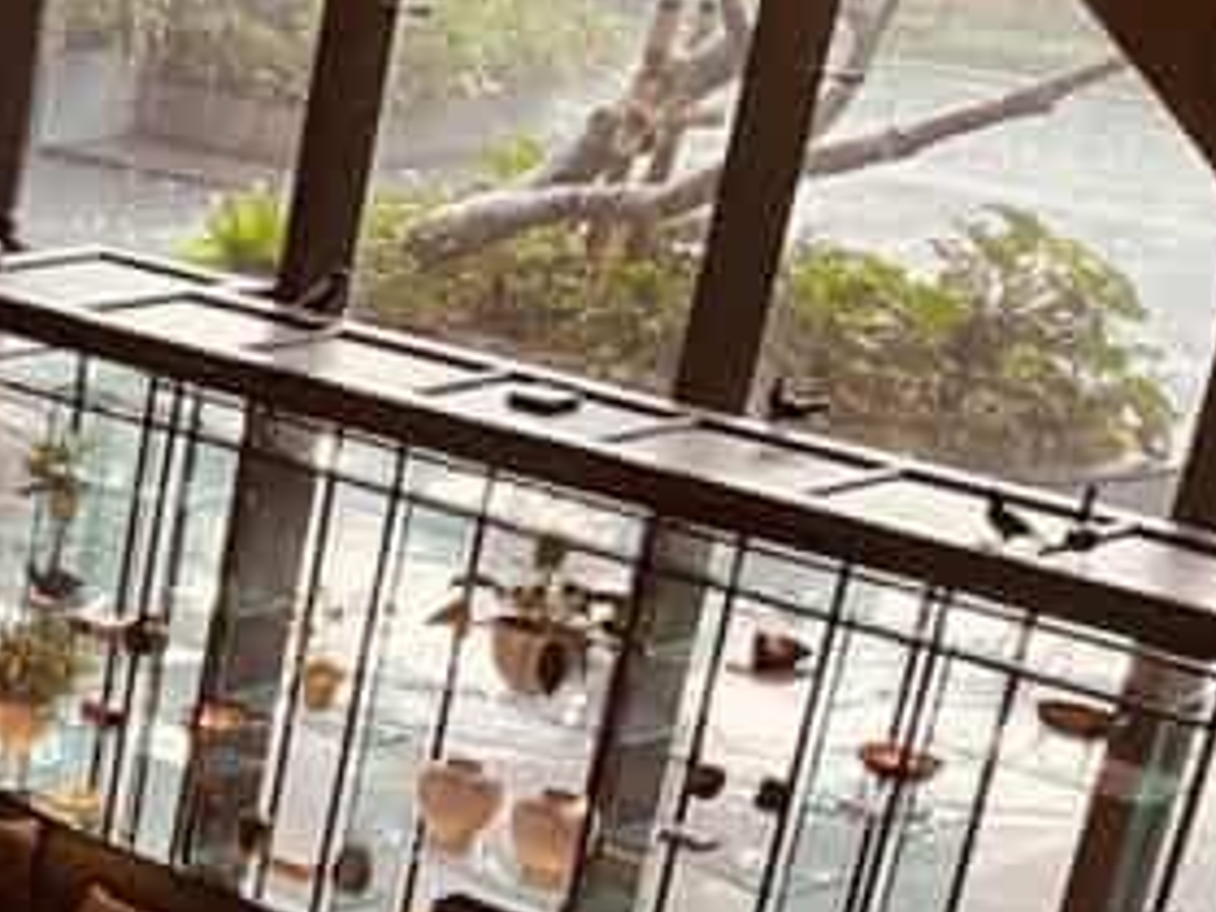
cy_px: 934
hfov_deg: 17.4
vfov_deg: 15.3
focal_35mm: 95
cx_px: -873
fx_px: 3337
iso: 200
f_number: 1.5
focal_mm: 5.7
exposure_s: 1/50
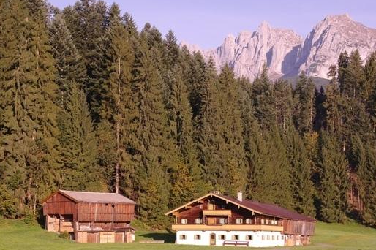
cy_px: 153
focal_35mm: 66
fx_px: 689
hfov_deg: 30.5
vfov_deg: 20.6
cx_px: 193
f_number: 5.6
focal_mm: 35
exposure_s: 1/200
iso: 100
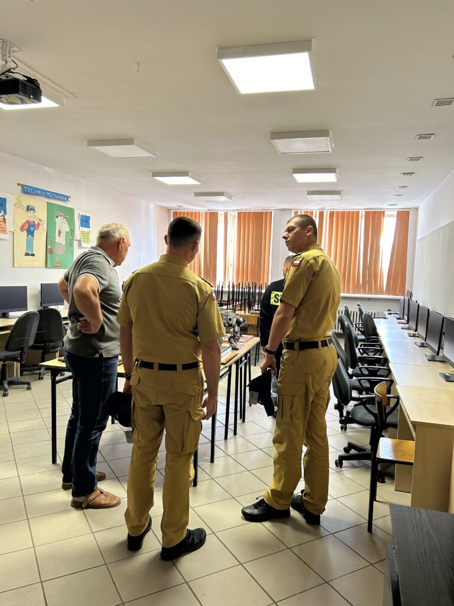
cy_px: 303
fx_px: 455
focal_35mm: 26
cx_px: 227
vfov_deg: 67.3
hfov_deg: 53.1
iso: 100
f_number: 1.5
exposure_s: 1/100
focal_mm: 5.7
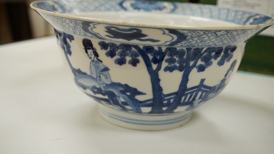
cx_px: 138
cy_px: 67
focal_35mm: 48
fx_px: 349
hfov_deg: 42.9
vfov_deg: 24.9
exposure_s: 1/125
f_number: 8
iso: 1250
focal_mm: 30
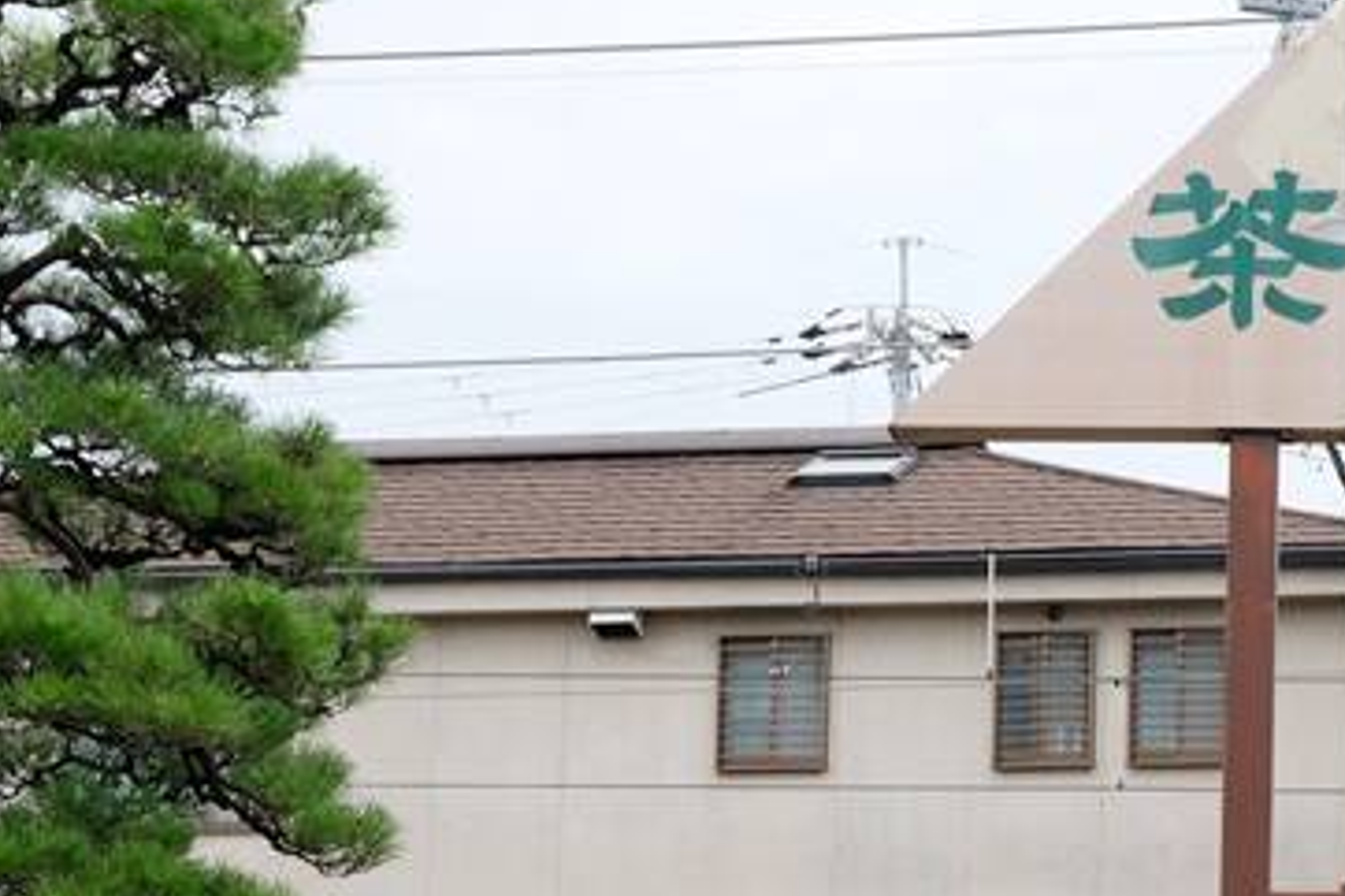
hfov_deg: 17.2
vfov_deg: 11.6
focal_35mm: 118
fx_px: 4406
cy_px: 522
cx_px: 1148
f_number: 8
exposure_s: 1/170
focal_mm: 40.7
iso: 400
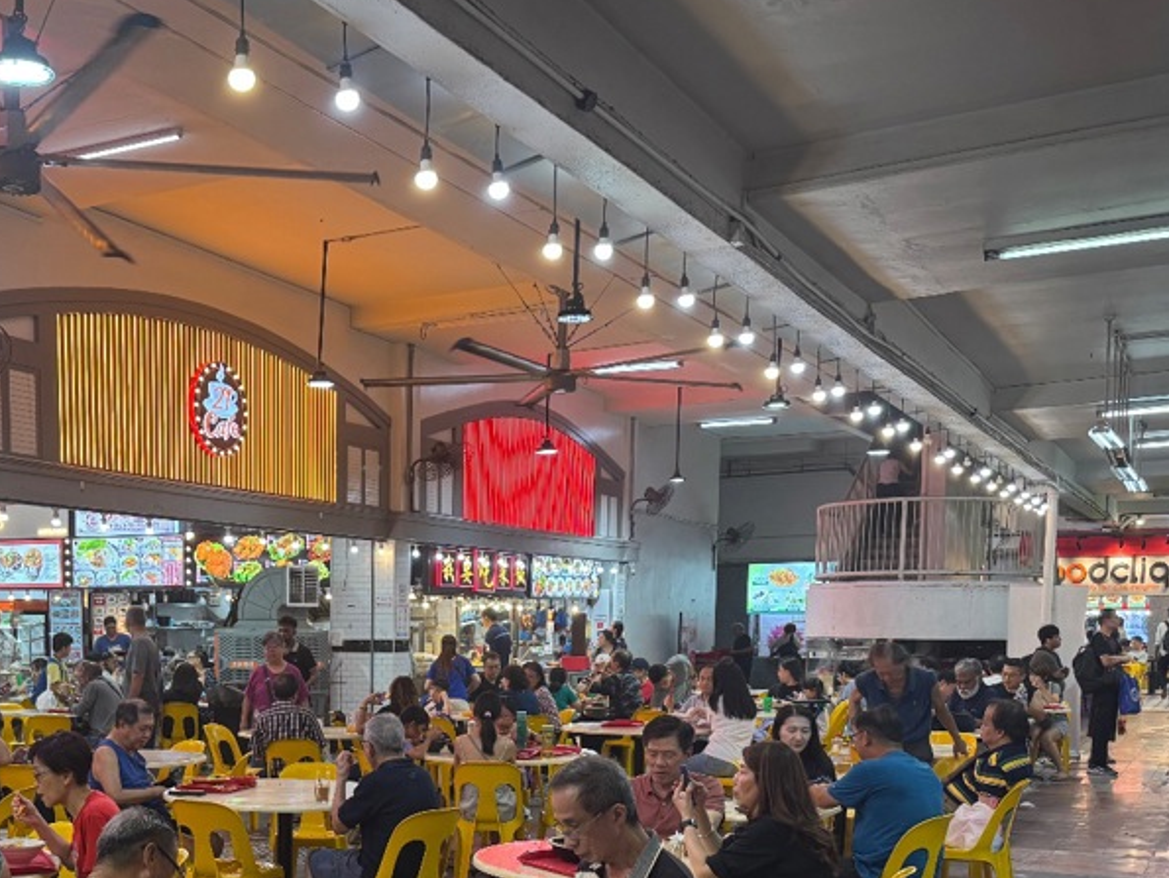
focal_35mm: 43
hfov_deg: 42.6
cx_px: 310
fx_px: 1453
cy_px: 756
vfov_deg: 32.3
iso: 125
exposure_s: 1/100
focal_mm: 6.76
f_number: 1.78
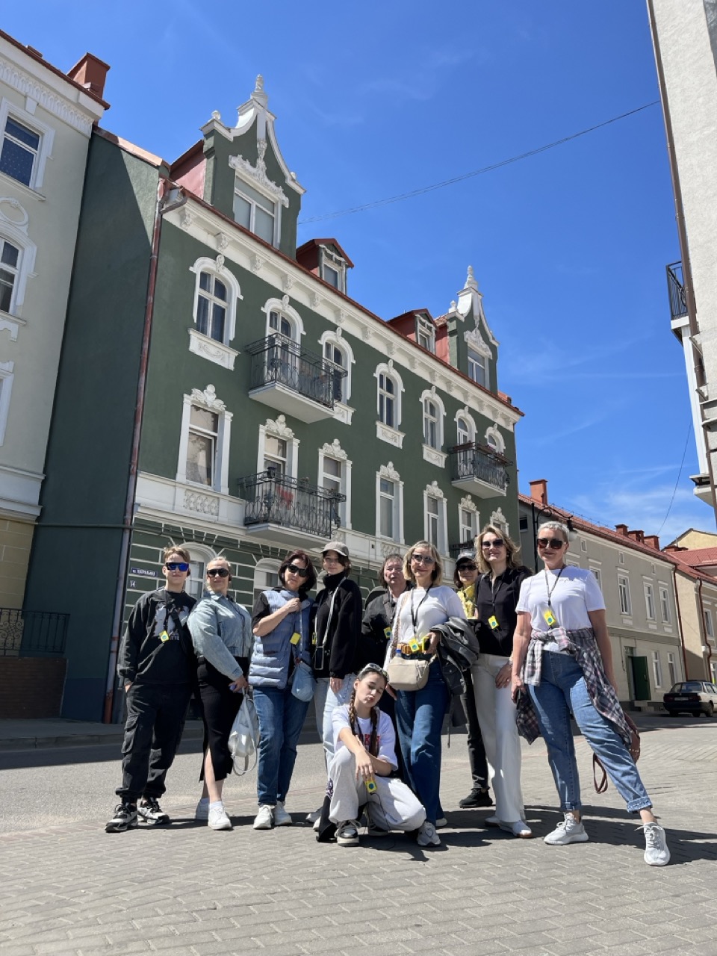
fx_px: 718
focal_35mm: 26
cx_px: 358
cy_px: 478
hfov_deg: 53.1
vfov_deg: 67.3
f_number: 1.6
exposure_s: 1/2309
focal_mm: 5.1
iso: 50
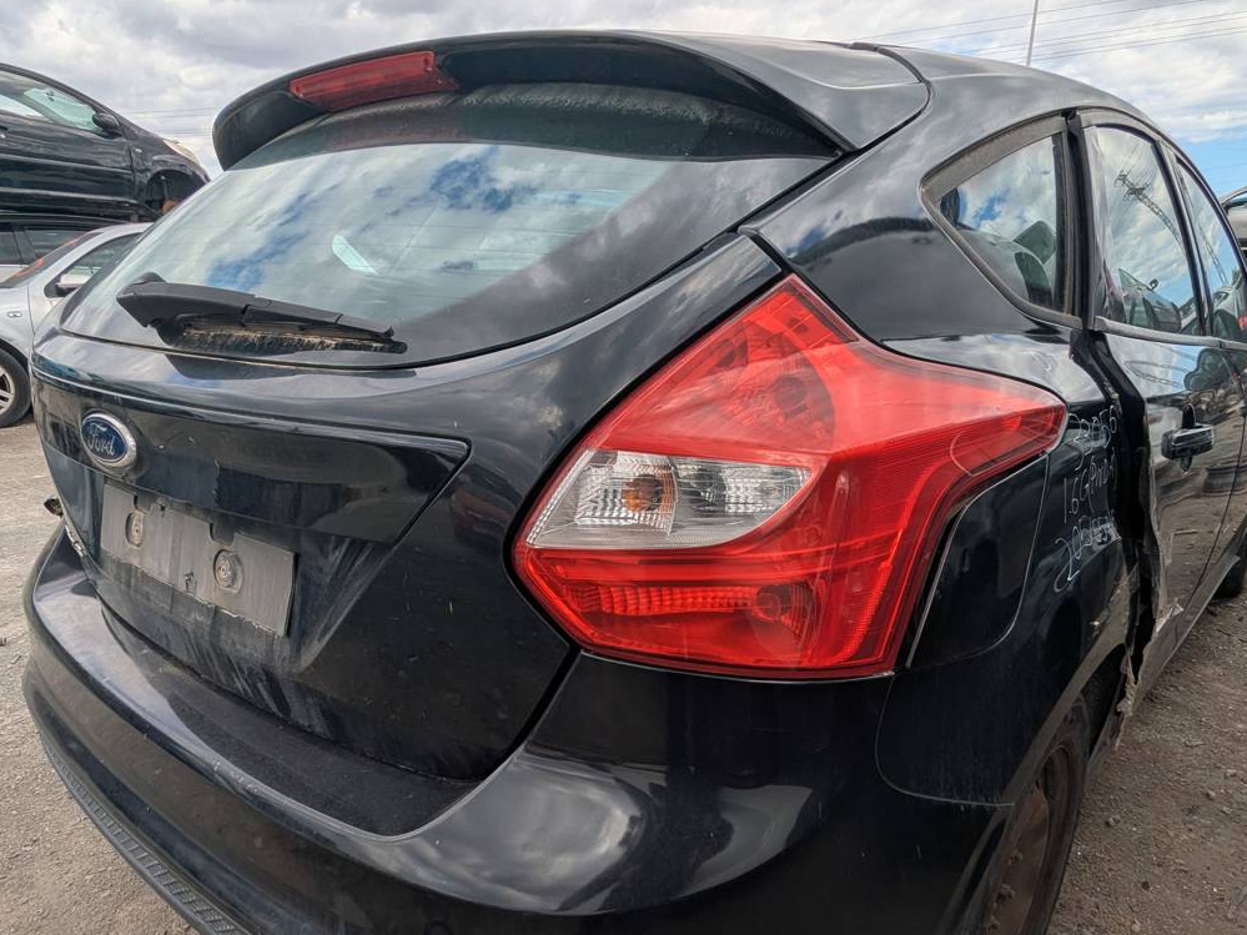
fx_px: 828
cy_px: 600
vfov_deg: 57.9
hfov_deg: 73.8
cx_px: 669
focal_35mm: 23
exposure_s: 1/1000
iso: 51
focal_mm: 2.35
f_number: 2.2
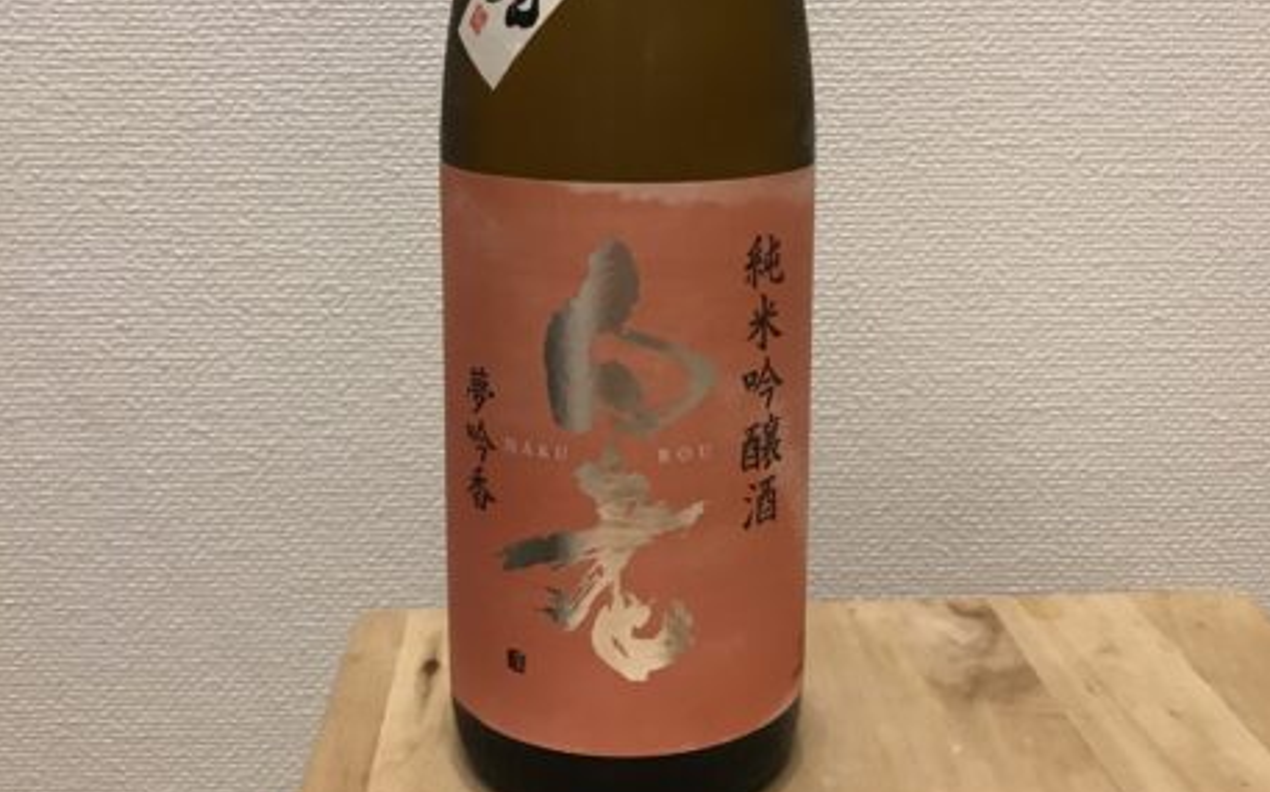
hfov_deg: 50.4
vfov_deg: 32.4
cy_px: 256
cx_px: 648
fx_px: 1349
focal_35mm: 39
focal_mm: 3.99
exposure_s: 1/16
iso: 64
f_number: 1.8
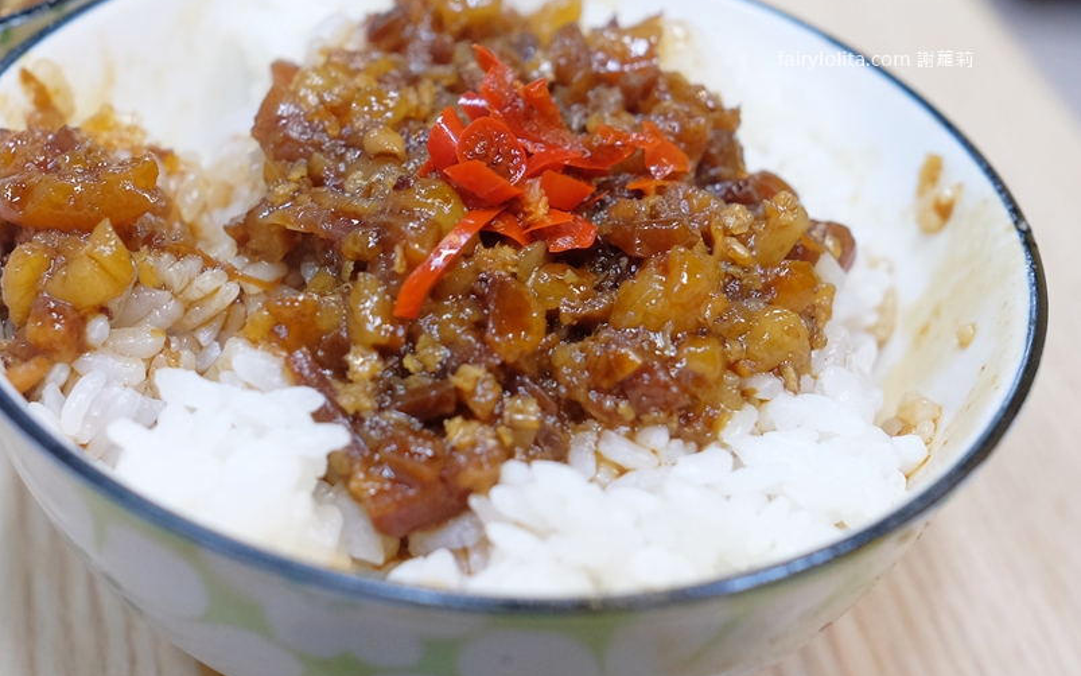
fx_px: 1179
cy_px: 288
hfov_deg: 49.2
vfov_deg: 31.9
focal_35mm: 40
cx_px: 477
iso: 1600
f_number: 3.6
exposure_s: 1/45
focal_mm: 23
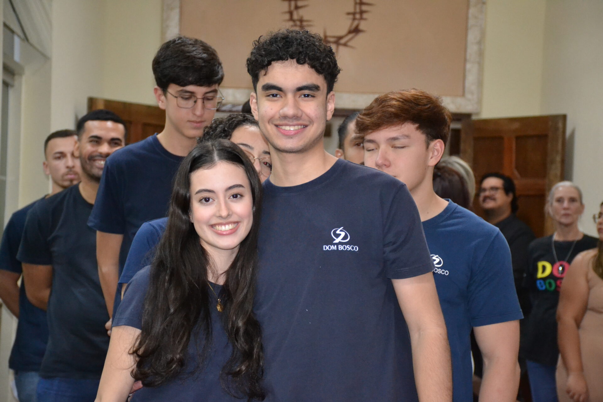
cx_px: 302
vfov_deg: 13.0
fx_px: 1759
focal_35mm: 105
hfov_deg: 19.5
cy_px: 201
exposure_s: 1/60
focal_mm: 70
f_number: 5
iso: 3200
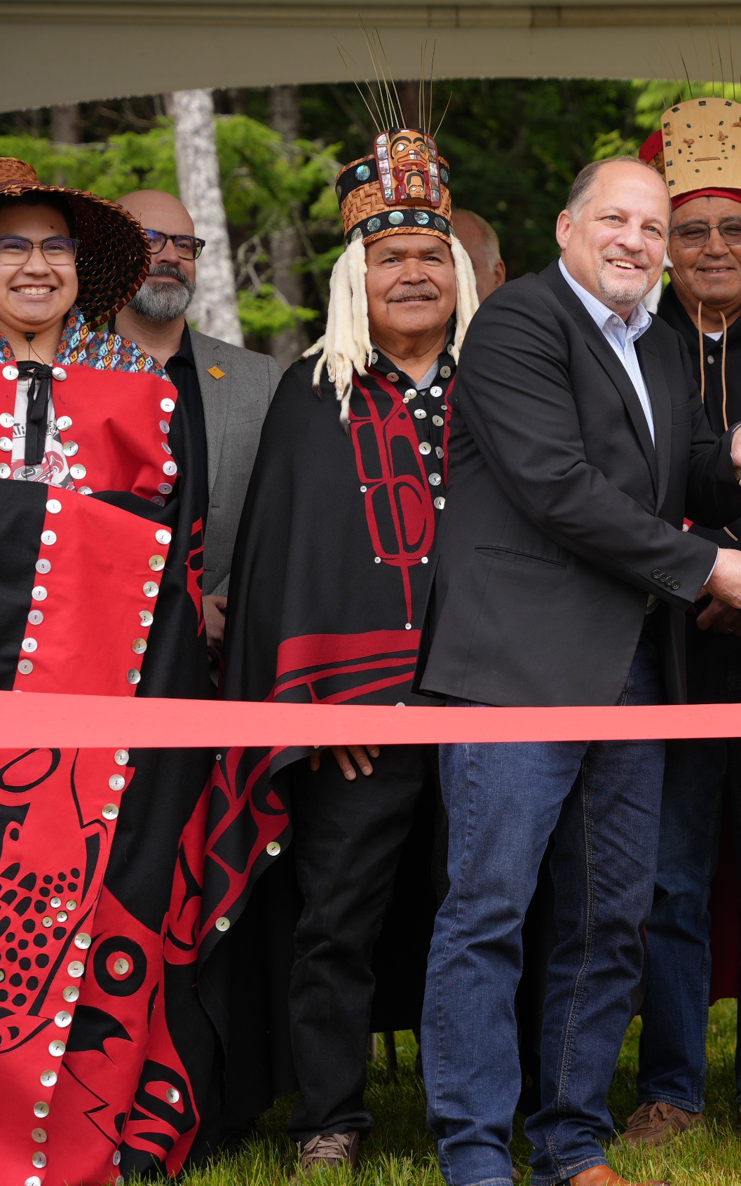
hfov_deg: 12.0
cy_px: 592
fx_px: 3489
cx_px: 747
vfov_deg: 19.3
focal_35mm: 108
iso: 100
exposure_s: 1/160
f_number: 4
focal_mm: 70
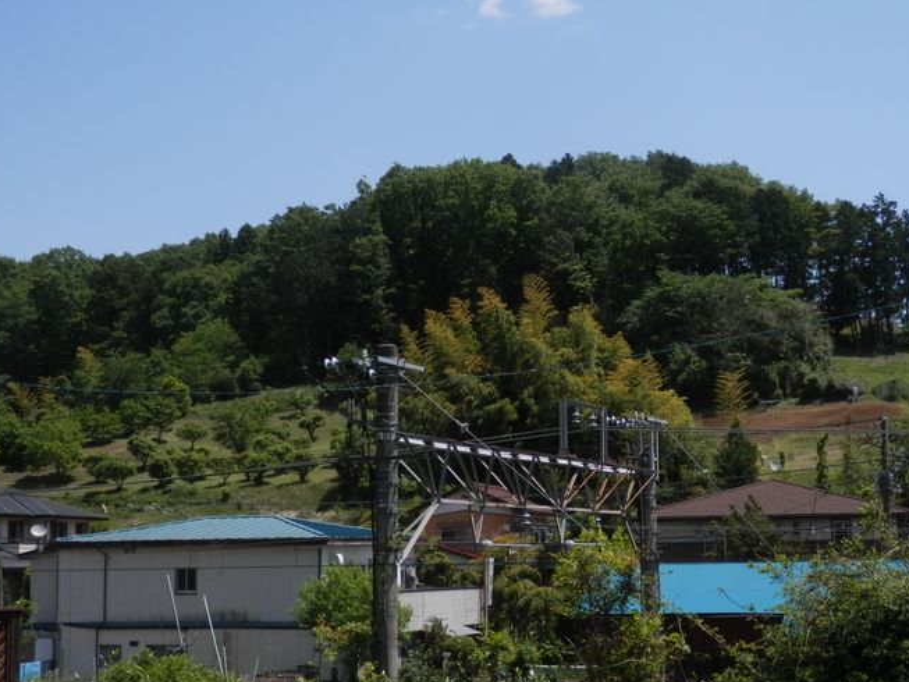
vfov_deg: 24.4
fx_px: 1576
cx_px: 539
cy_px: 370
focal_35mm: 60
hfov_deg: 32.1
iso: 80
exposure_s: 1/125
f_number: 11.2
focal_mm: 8.9
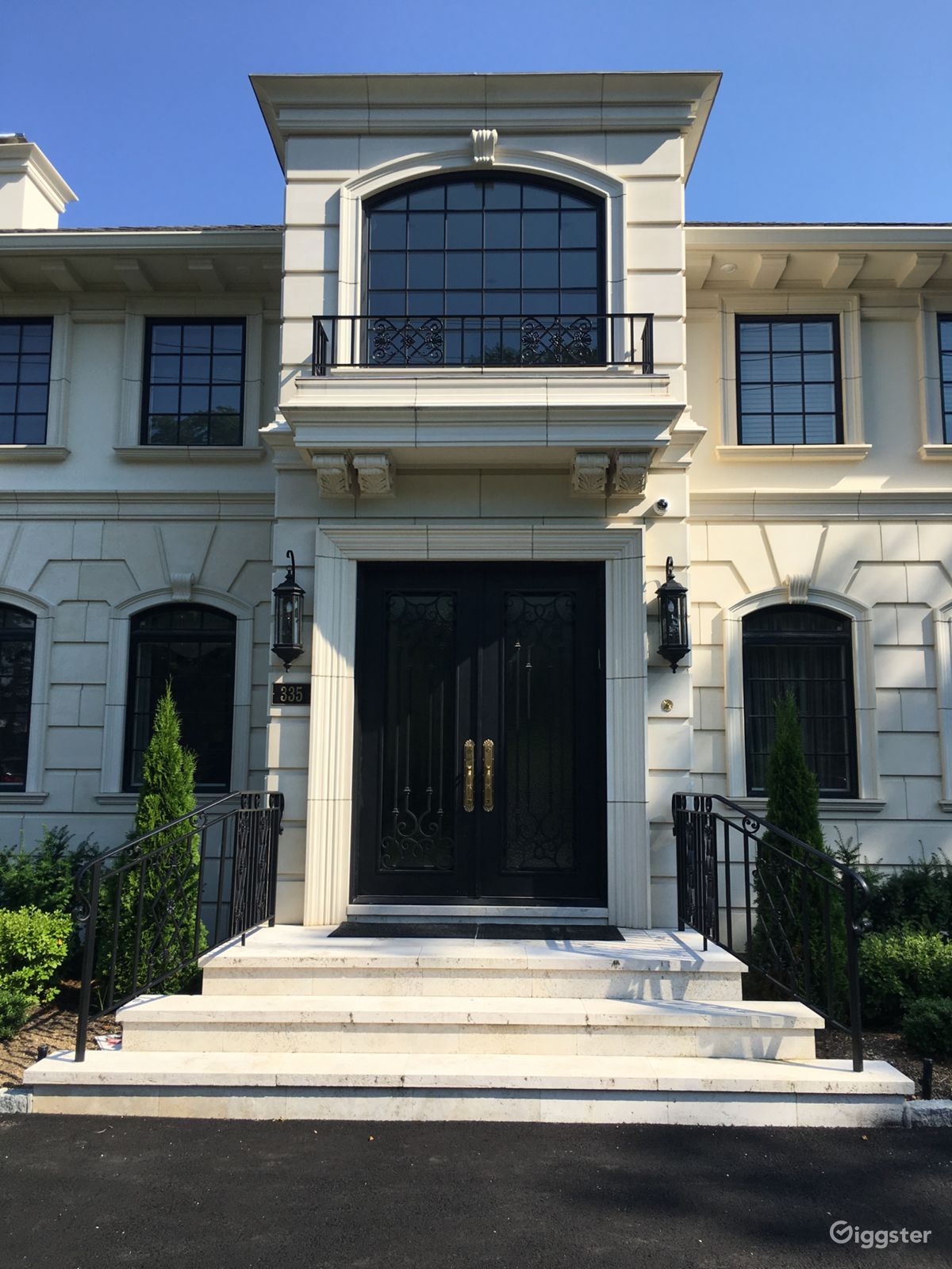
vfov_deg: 61.7
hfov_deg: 48.2
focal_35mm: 29
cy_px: 634
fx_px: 1063
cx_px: 476
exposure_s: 1/1479
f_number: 2.2
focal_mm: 4.15
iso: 25
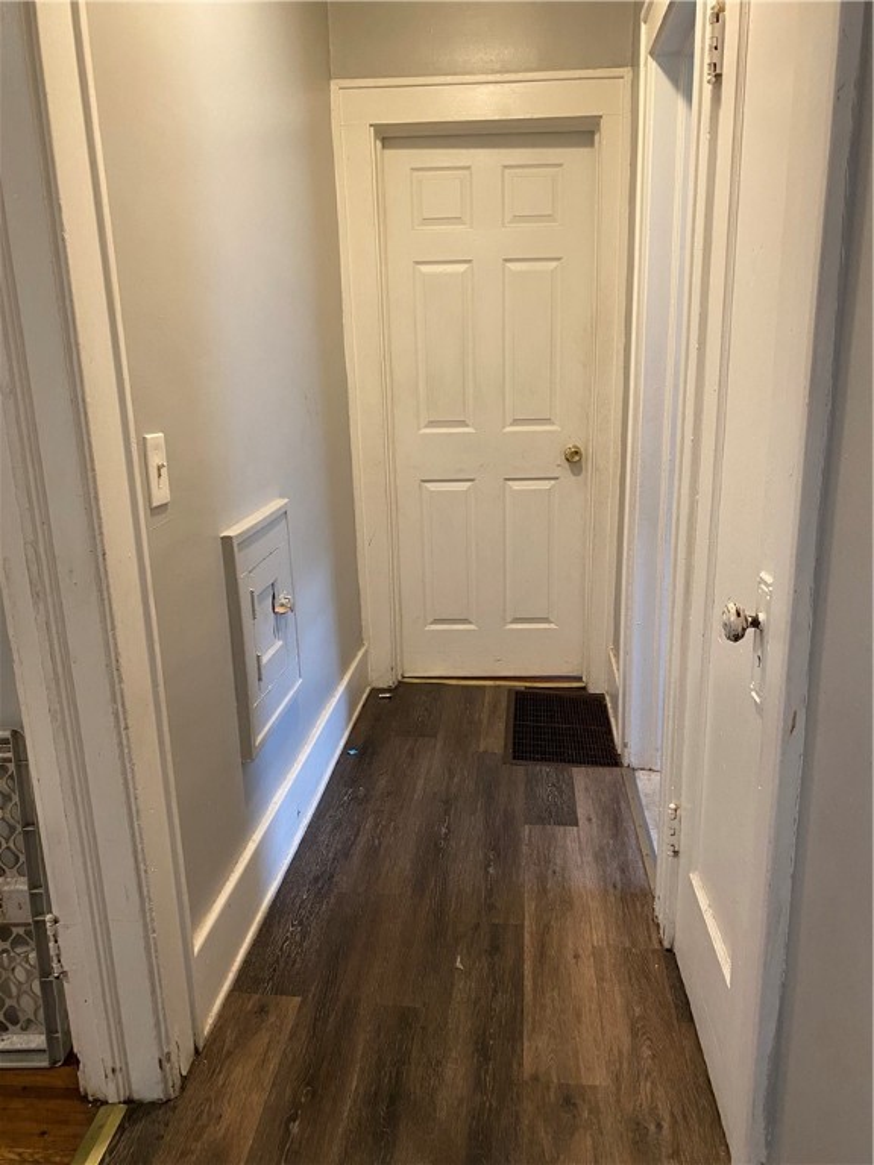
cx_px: 437
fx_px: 875
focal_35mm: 26
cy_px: 582
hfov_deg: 53.1
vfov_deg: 67.3
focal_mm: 4.25
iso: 200
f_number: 1.8
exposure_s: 1/60
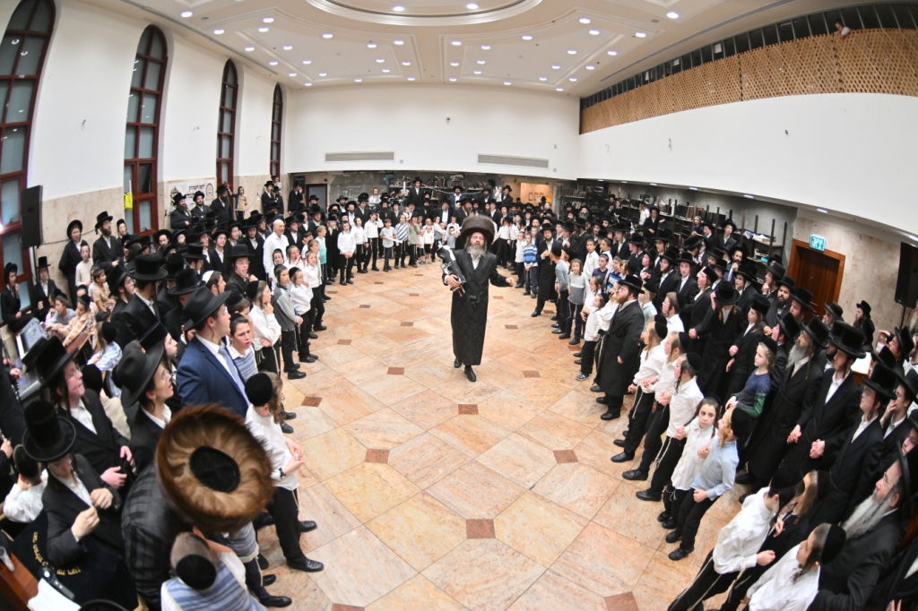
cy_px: 306
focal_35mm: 15
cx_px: 459
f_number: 2.8
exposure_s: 1/200
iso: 500
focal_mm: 10.5
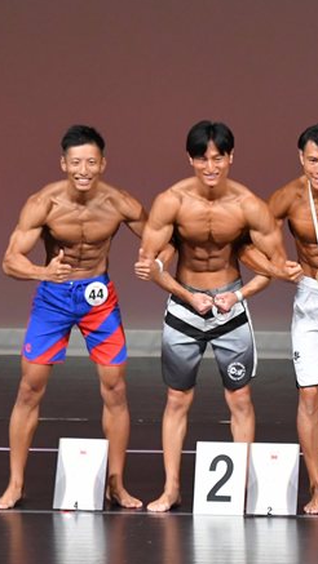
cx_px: 404
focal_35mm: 446
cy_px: 263
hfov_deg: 2.7
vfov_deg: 4.8
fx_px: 6682
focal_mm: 160
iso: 4000
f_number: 5.6
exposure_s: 1/400
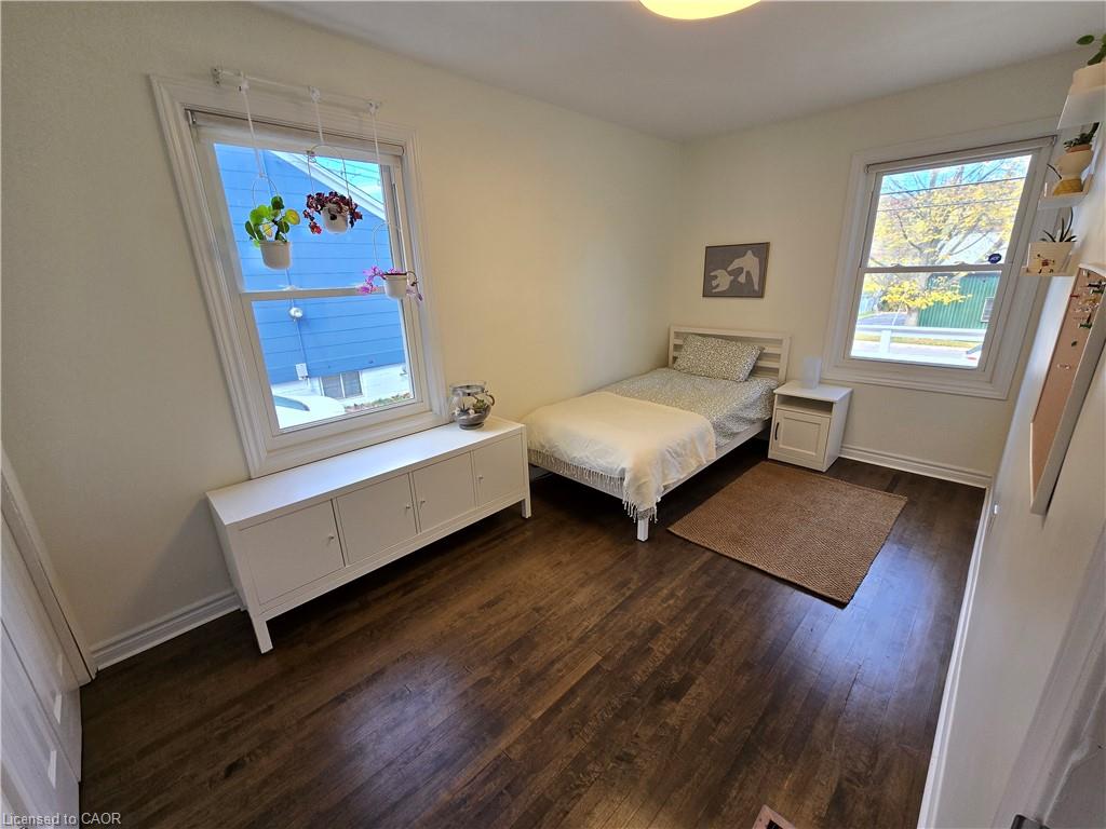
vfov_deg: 89.9
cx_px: 553
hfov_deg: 106.2
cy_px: 414
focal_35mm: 13
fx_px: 415
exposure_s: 1/120
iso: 80
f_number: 2.2
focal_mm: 2.2
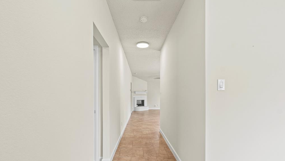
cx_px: 143
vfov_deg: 62.2
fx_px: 133
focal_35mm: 18
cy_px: 90
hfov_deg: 94.2
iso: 125
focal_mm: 11
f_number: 8
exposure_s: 1/2
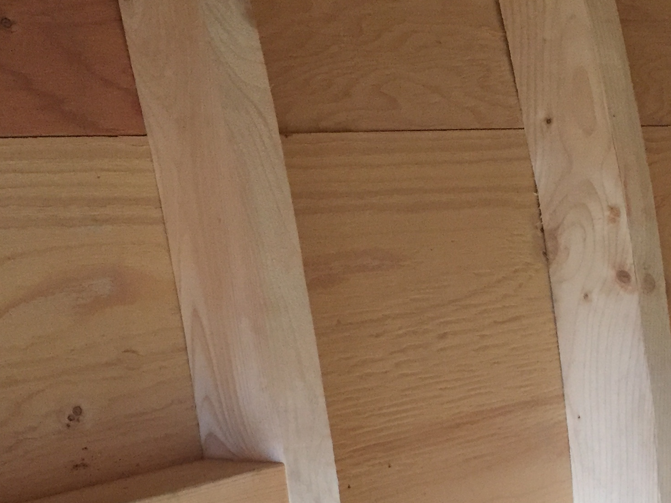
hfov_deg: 30.0
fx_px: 1240
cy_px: 399
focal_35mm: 64
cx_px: 452
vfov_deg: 22.6
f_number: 2.2
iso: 200
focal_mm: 4.15
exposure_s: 1/30
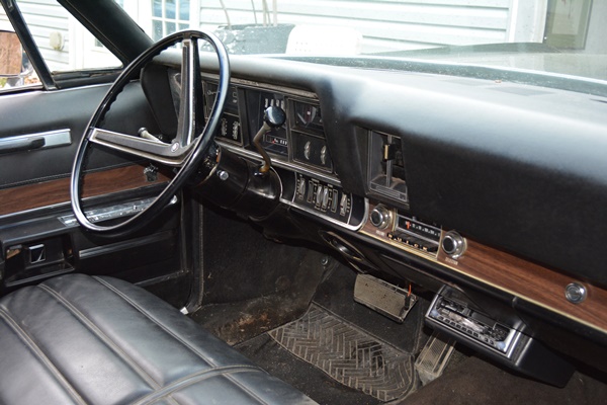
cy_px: 202
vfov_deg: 28.1
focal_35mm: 48
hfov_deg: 41.1
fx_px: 809
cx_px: 304
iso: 1400
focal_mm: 32
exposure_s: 1/60
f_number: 4.8
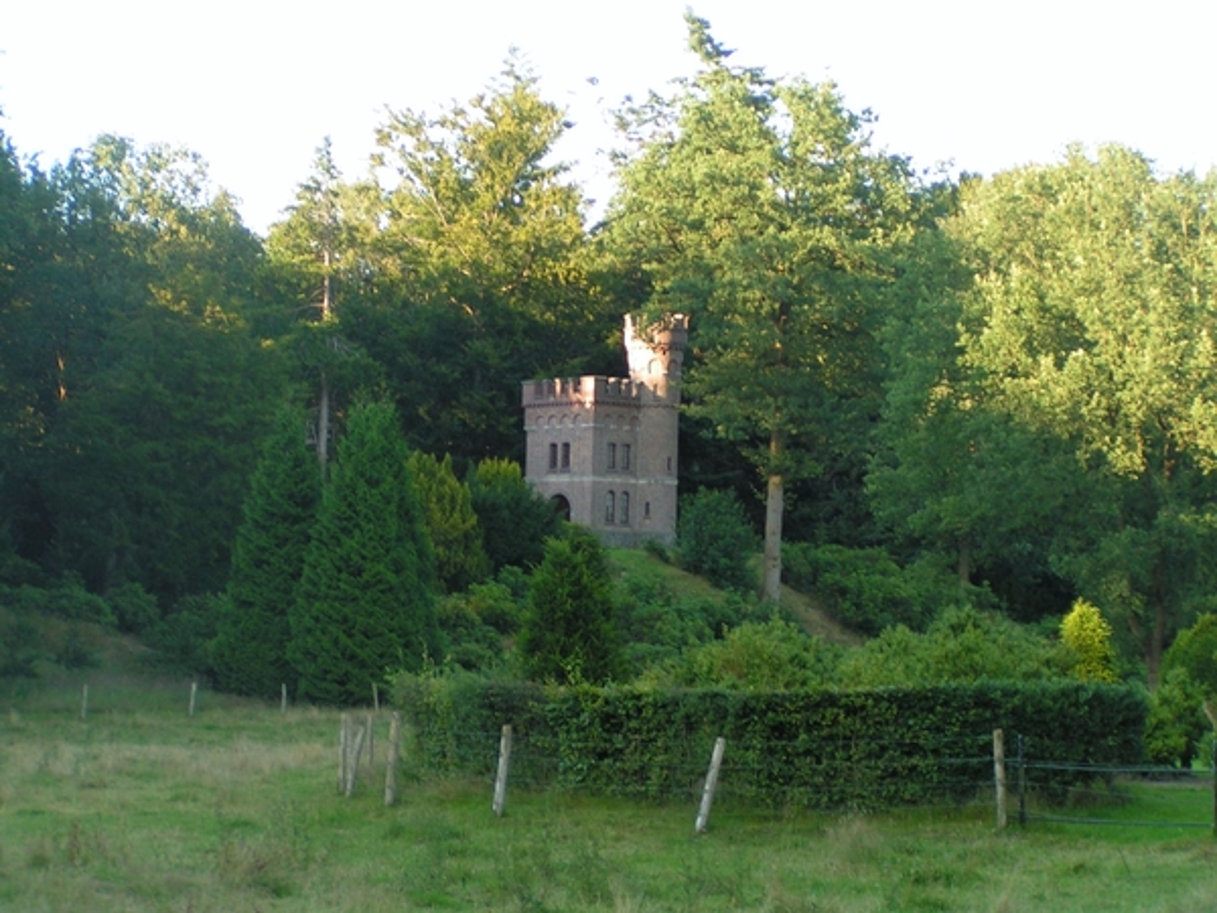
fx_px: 4008
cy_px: 456
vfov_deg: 13.0
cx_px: 608
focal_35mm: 114
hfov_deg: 17.3
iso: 50
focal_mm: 17.4
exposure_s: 1/100
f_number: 3.5
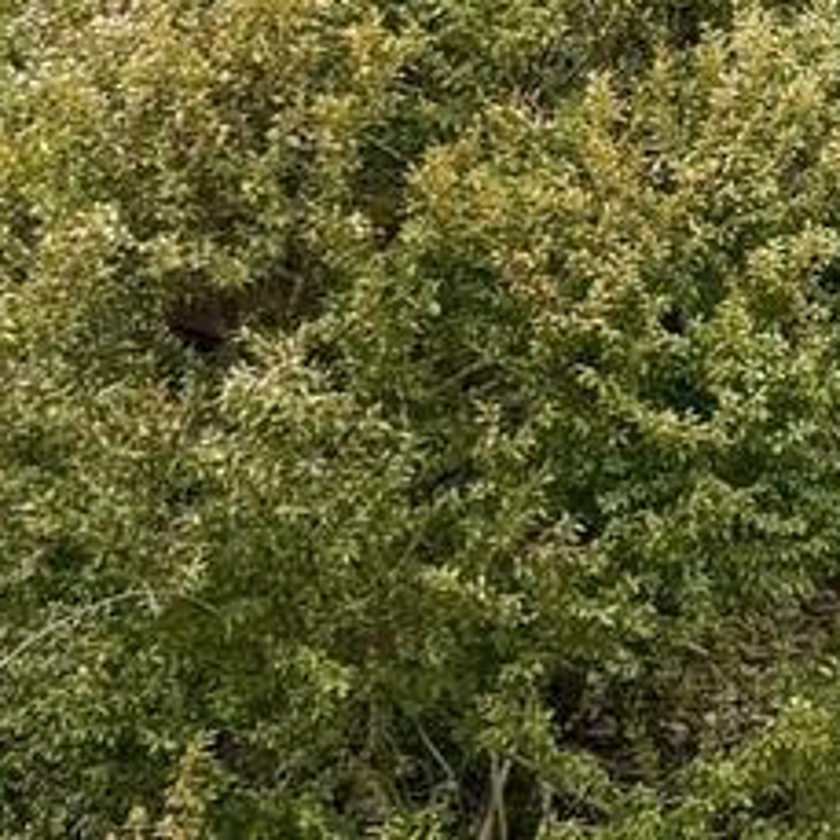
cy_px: 48
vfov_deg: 12.2
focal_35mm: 142
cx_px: 1478
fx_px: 3898
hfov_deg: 11.5
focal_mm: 6.76
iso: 100
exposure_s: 1/728
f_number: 1.78
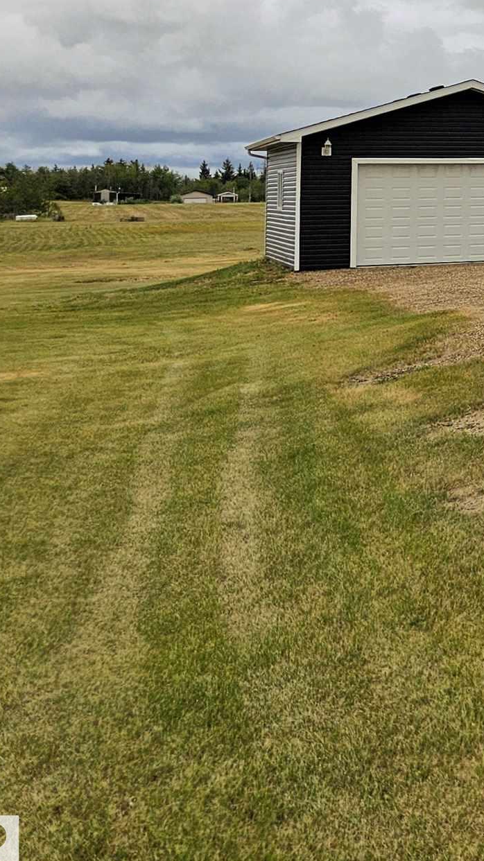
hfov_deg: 15.1
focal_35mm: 62
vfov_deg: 32.4
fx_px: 1416
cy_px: 111
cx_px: 1014
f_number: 1.7
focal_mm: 6.3
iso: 10
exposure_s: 1/1047
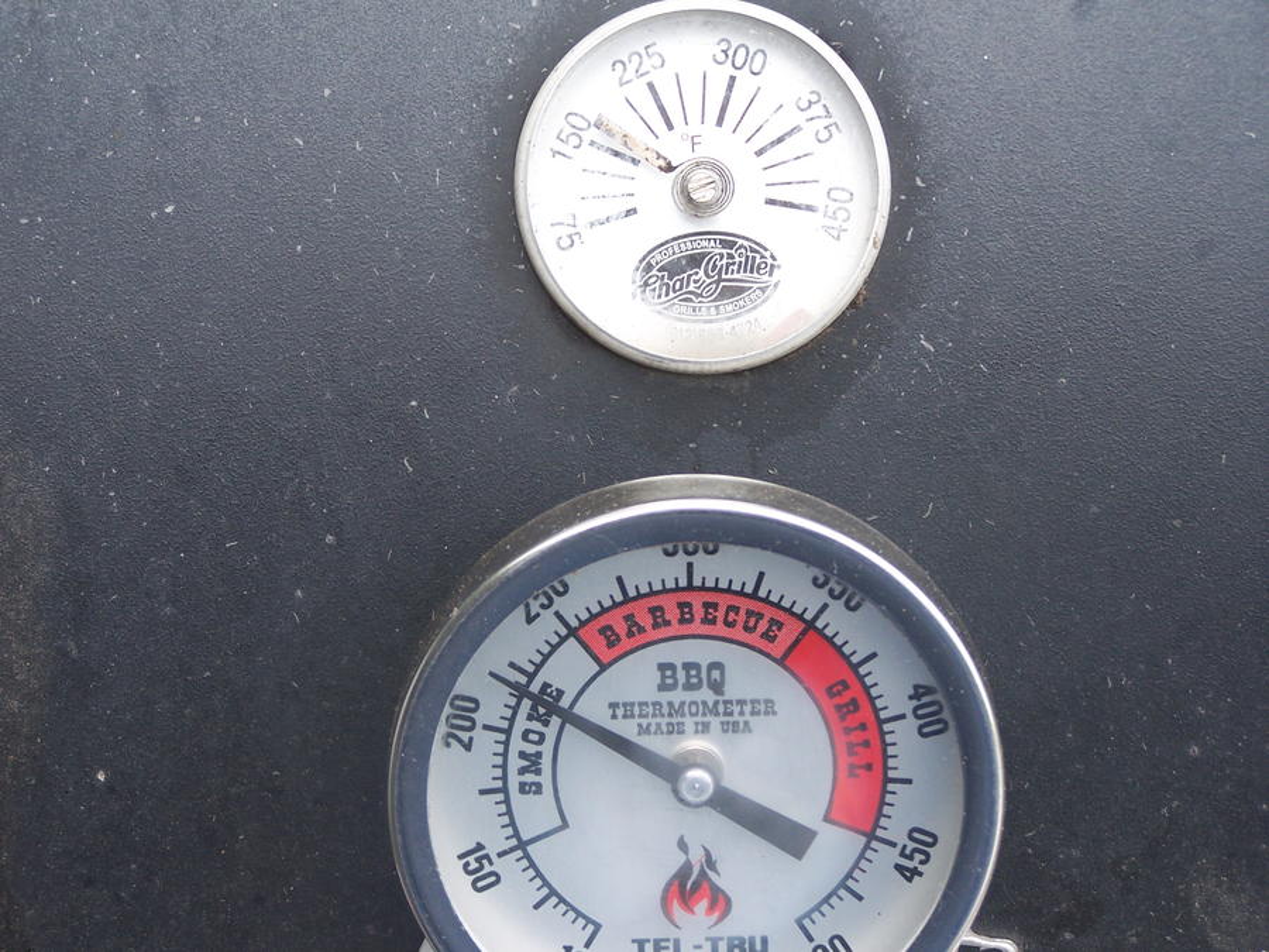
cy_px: 476
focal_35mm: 117
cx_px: 634
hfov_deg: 16.8
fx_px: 4289
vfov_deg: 12.7
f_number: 3.2
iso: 80
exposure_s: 1/200
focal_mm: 19.4
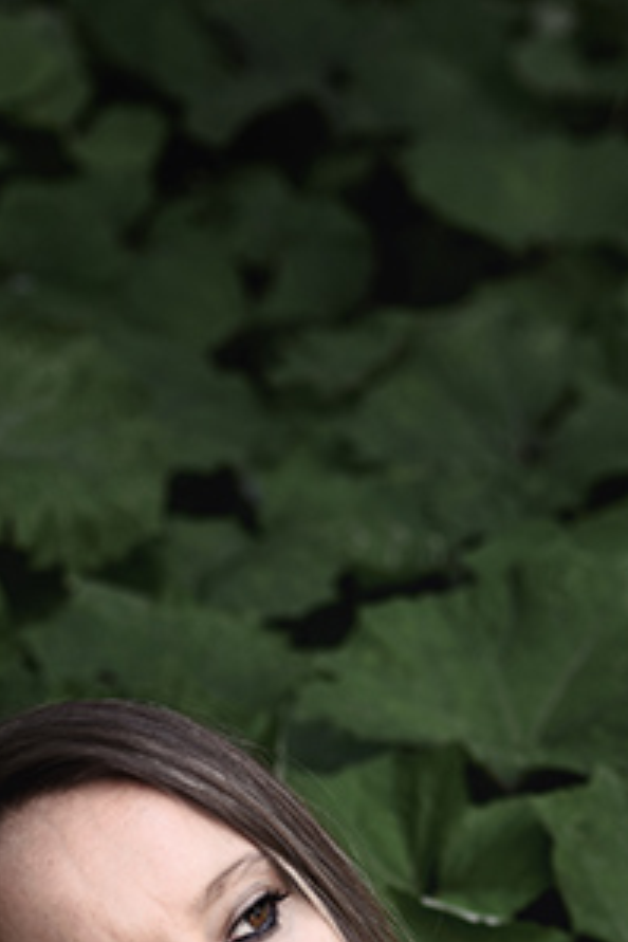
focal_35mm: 118
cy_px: 1218
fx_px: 3087
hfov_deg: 11.6
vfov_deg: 16.4
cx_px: 211
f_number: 2.5
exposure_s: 1/400
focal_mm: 35
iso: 200
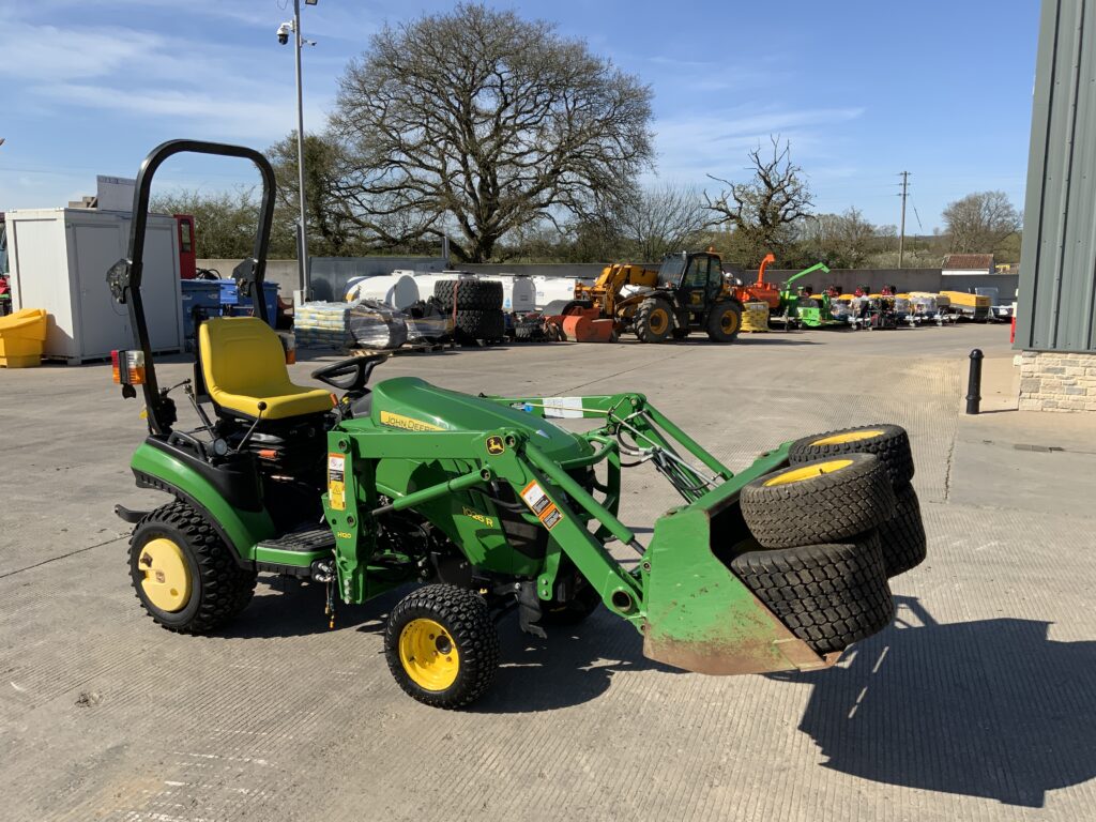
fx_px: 918
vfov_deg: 48.2
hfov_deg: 61.7
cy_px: 411
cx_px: 548
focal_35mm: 29
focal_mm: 3
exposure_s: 1/1848
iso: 16
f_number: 1.8
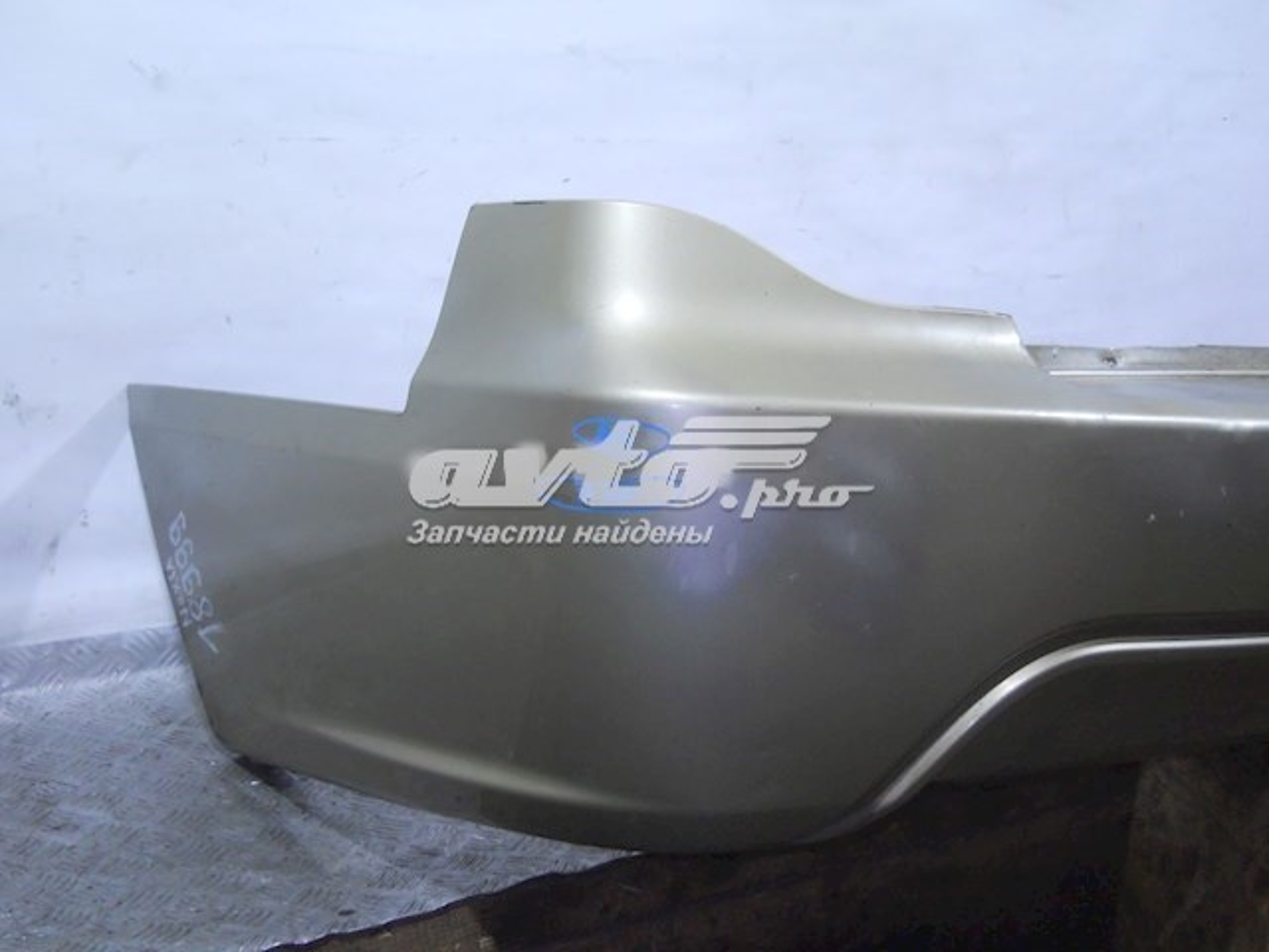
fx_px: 1503
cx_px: 634
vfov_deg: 35.1
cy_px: 476
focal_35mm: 41
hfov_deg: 45.8
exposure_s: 1/30
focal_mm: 6.72
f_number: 3.1
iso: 200
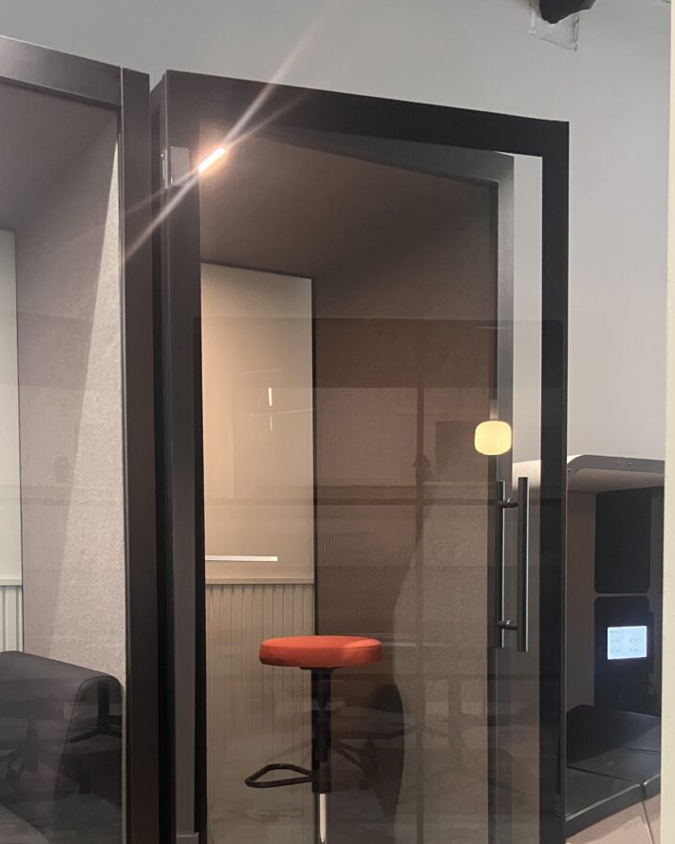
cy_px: 610
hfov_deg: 36.4
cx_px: 304
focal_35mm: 41
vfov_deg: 43.7
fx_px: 1024
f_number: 1.8
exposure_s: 1/33
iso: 250
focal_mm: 3.99
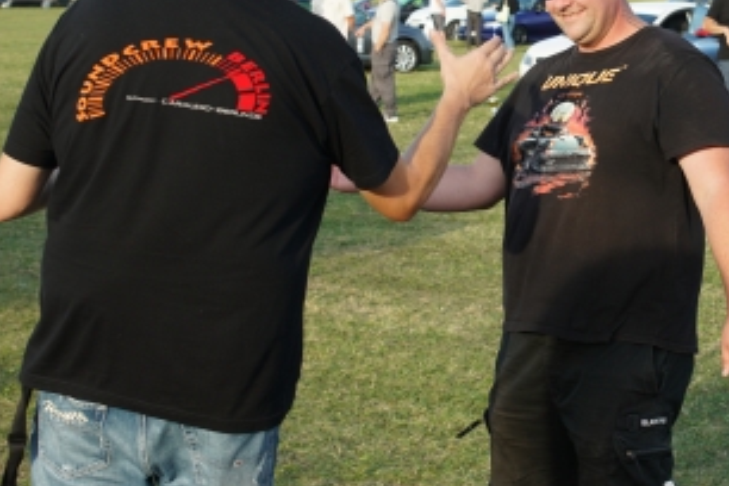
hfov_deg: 24.8
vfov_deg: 17.0
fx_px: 1620
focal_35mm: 80
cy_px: 148
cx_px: 608
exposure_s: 1/200
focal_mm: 35
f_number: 5.6
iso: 200
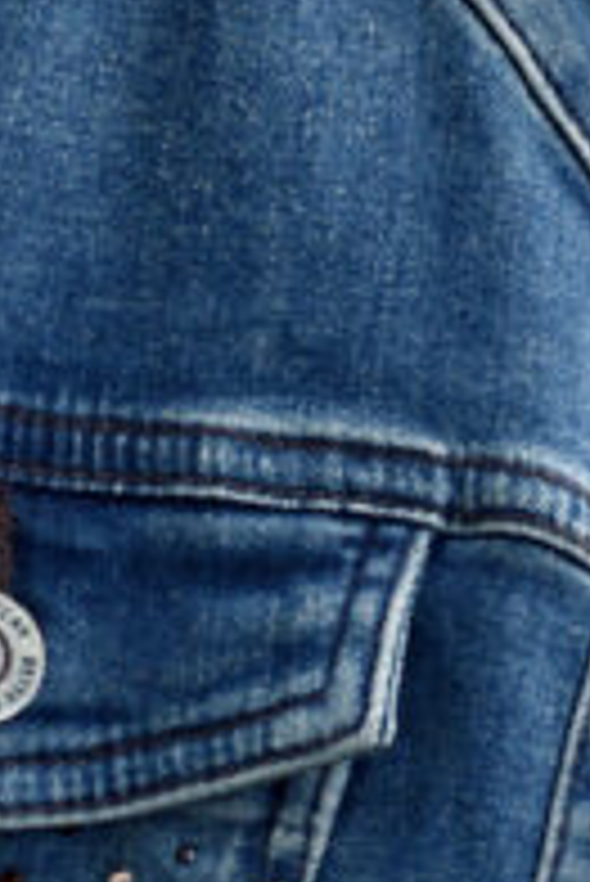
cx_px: 1027
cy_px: -356
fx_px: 15140
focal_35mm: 617
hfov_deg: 2.2
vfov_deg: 3.3
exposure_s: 1/125
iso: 400
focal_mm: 105
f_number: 9
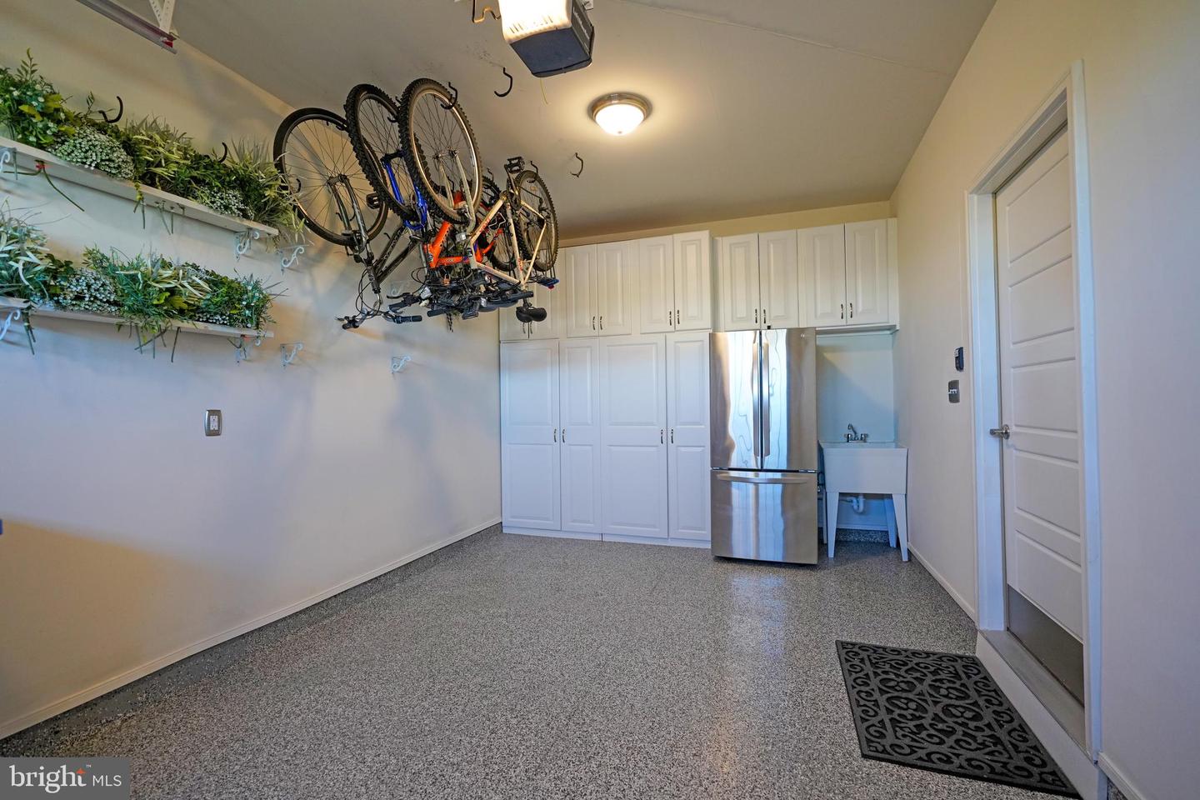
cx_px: 600
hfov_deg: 96.7
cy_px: 400
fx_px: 533
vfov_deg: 73.7
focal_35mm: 16
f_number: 4
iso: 1600
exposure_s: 1/160
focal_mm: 16
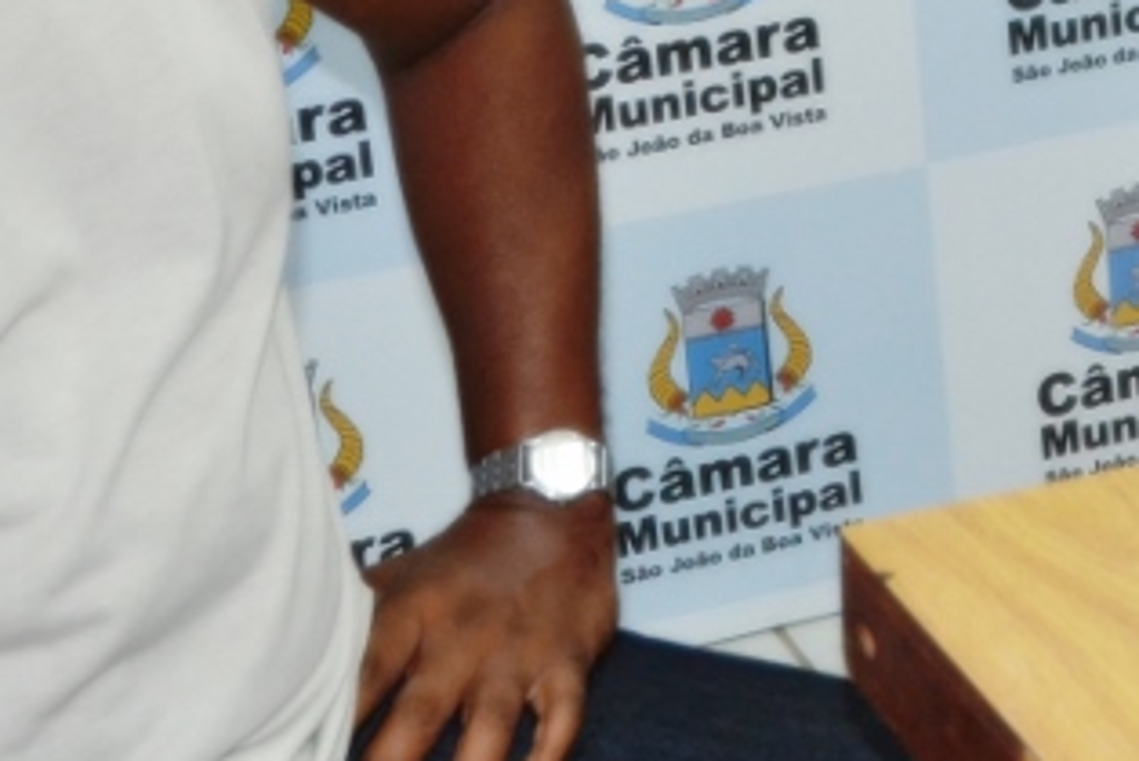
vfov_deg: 10.5
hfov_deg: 15.9
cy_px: -281
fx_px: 4022
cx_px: 1008
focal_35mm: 127
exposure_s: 1/160
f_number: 5.6
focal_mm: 26
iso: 1600
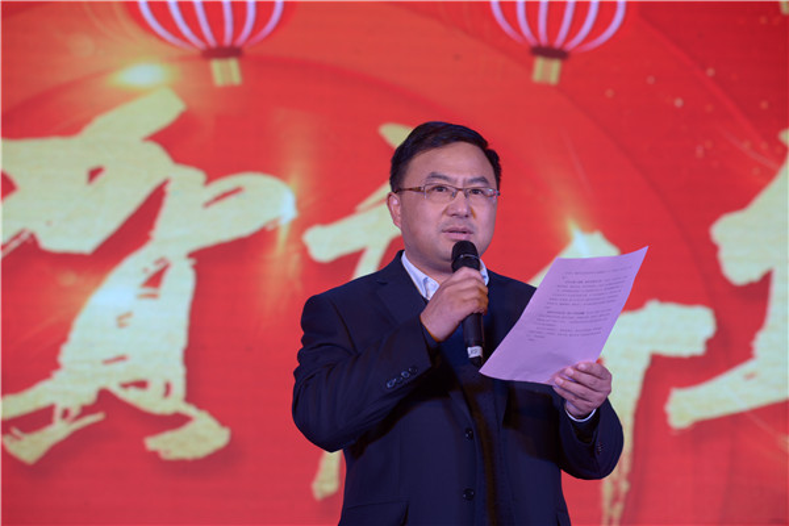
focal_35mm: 135
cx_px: 394
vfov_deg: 10.2
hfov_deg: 15.2
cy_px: 263
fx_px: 2959
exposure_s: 1/100
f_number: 5.6
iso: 200
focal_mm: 135
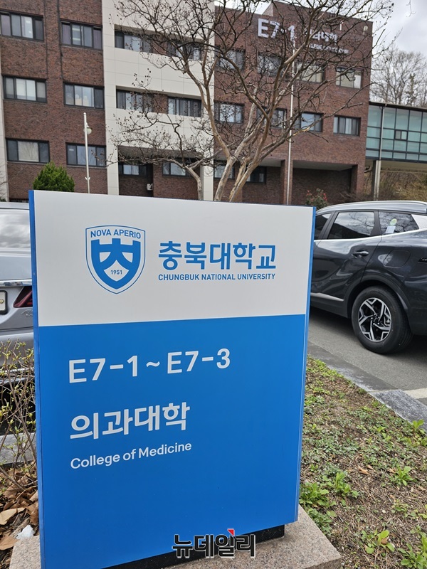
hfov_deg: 58.9
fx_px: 378
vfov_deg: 73.9
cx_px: 214
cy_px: 284
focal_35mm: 23
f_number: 1.7
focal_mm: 6.3
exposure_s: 1/523
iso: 10
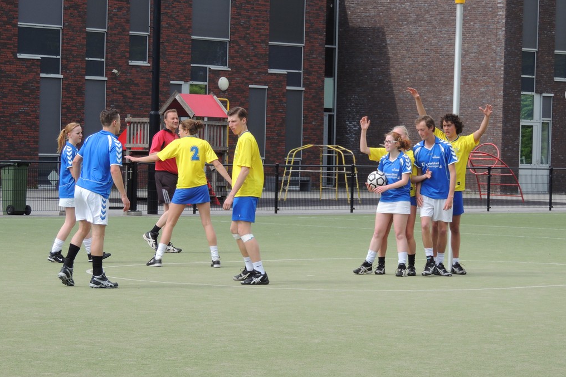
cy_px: 200
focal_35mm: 152
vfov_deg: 9.0
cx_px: 284
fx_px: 2389
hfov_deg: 13.5
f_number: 4.4
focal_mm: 25.8
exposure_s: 1/500
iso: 140
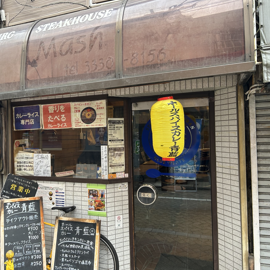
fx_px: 274
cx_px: 98
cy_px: 134
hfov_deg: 51.9
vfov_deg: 52.5
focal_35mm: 31
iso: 50
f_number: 1.5
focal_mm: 5.7
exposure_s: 1/121
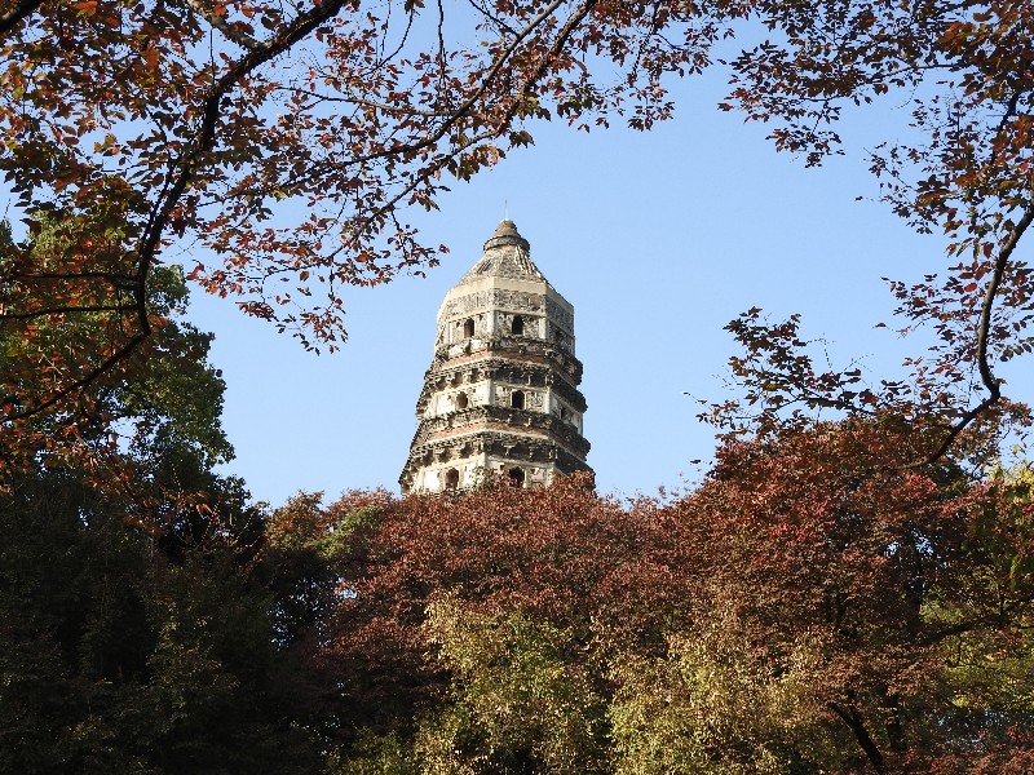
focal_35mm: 60
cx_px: 517
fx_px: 1792
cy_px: 388
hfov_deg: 32.2
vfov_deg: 24.4
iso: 100
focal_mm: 10.7
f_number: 4.2
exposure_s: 1/400
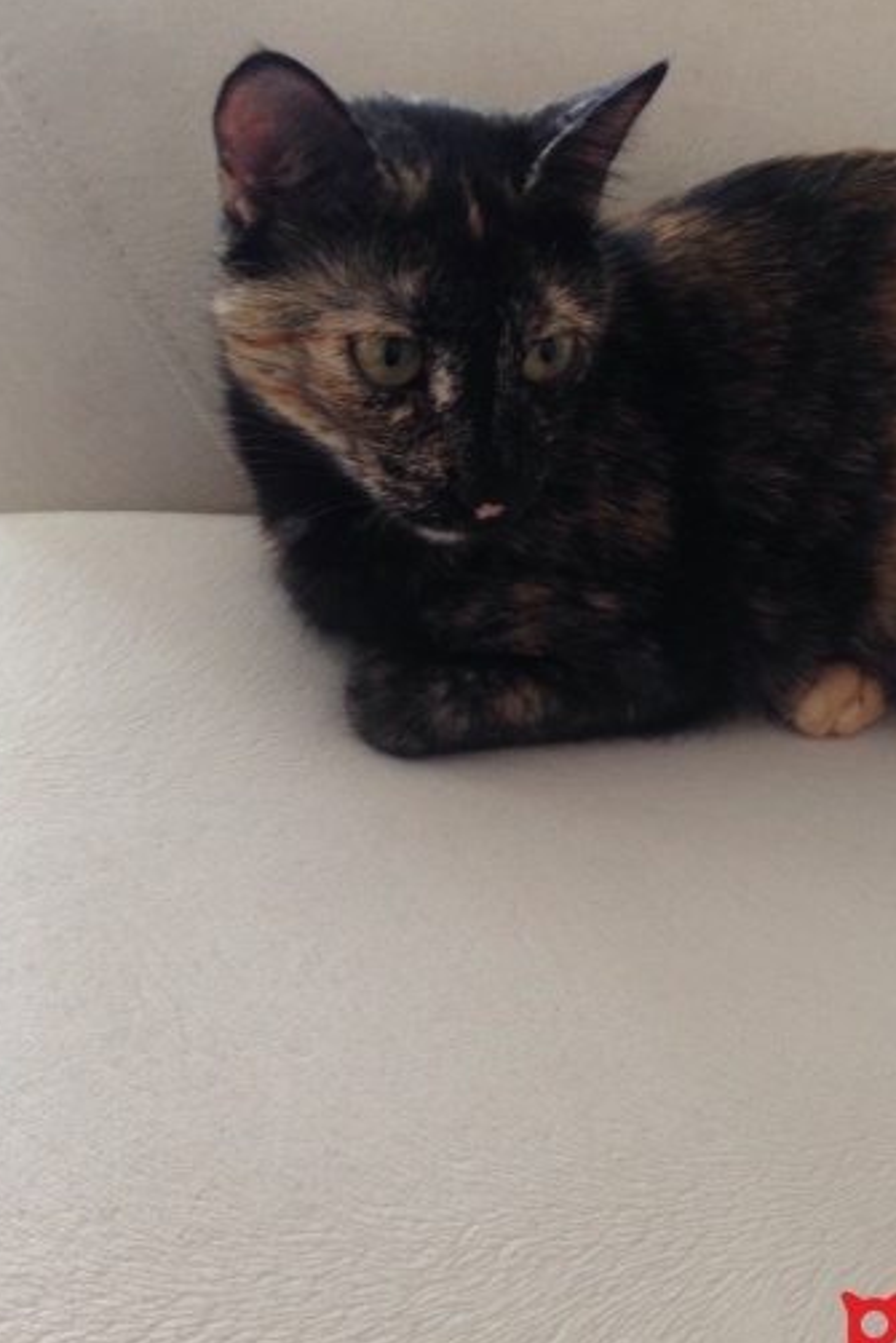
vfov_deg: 47.2
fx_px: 1529
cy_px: 573
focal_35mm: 41
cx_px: 559
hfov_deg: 32.5
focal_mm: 4.12
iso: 100
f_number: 2.4
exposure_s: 1/20
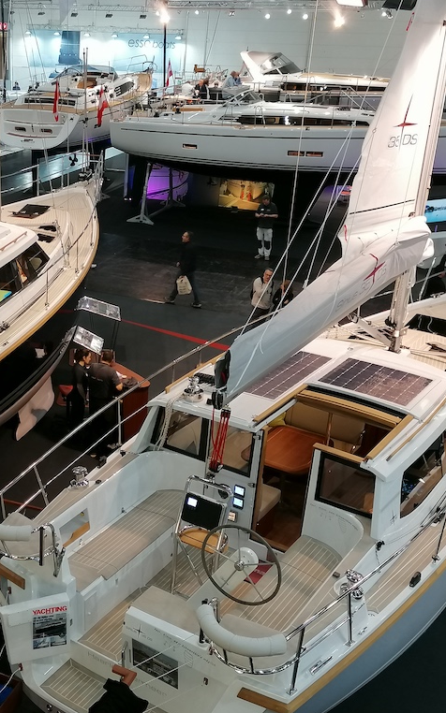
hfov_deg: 26.6
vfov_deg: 42.7
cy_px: 358
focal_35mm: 47
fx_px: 914
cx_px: 58
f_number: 1.8
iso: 125
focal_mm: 4.75
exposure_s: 1/50
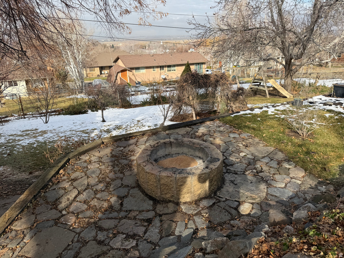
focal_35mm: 24
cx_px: 172
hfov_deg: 71.6
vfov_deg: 56.8
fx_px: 239
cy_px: 129
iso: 80
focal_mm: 6.76
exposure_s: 1/2907
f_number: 1.78
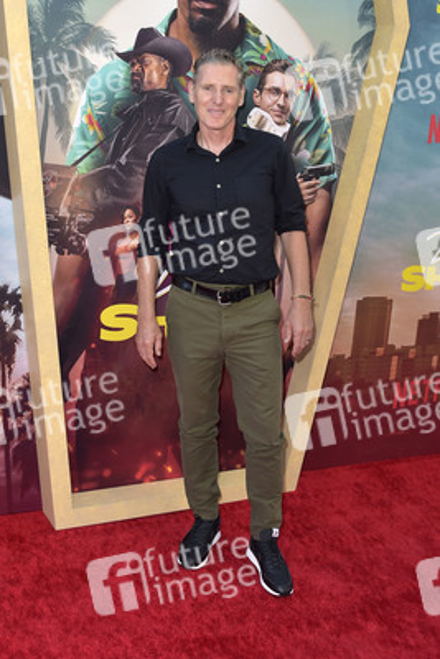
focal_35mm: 34
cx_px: 220
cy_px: 330
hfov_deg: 38.9
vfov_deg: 55.8
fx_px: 623
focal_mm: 34
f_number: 5.6
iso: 500
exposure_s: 1/250
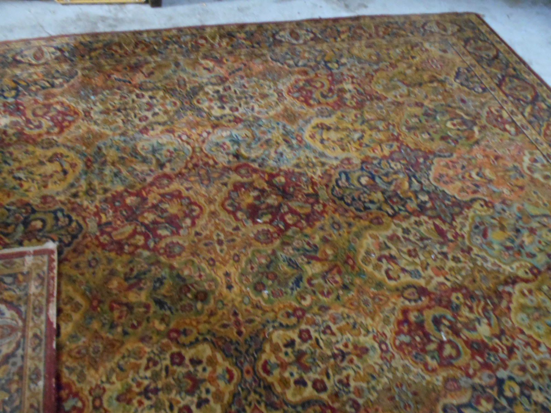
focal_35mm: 32
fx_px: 509
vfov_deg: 44.2
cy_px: 206
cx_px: 276
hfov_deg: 56.8
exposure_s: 1/4
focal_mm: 5.8
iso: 800
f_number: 3.6
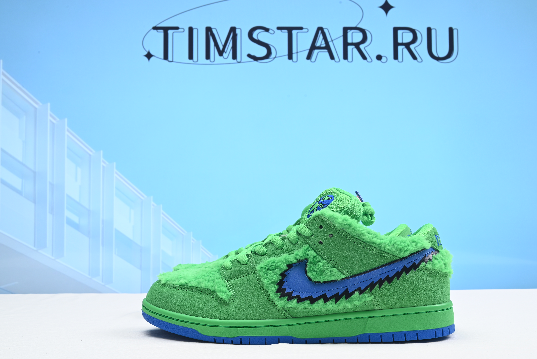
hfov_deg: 44.5
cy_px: 180
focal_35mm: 44
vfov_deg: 30.5
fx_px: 657
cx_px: 268
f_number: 16
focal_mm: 44
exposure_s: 1/2
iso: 100
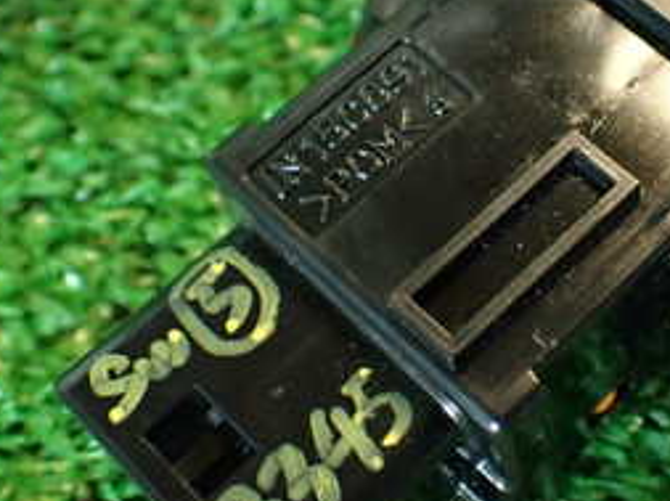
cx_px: 501
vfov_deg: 19.3
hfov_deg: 25.4
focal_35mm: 76
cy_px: 183
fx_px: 1469
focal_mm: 5.79
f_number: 2.4
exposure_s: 1/30
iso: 400
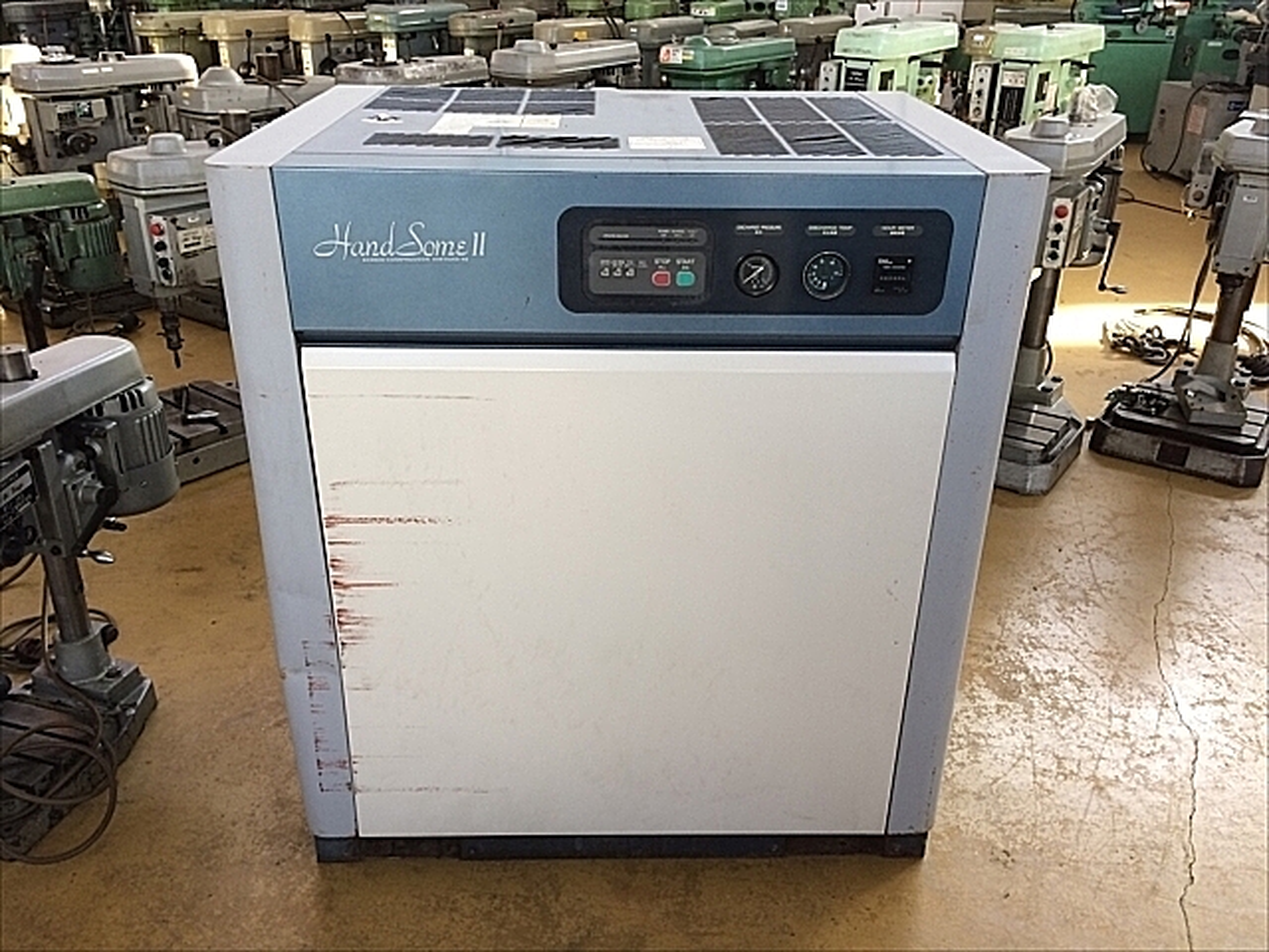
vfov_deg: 48.2
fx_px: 1063
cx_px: 634
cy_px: 476
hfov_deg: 61.7
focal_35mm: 29
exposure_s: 1/30
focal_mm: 4.15
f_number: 2.2
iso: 50
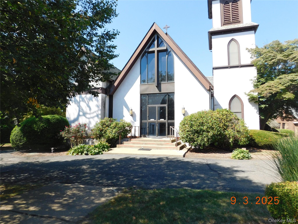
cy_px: 112
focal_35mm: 23
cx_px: 149
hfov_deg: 73.9
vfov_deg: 58.9
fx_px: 198
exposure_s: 1/640
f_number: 3
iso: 125
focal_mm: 4
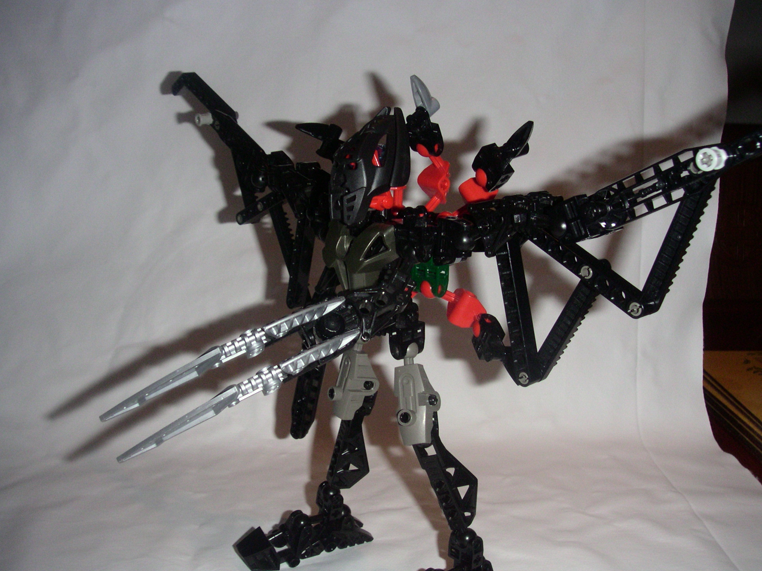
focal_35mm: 38
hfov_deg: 49.0
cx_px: 379
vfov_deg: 37.7
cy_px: 285
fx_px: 837
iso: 160
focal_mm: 5.7
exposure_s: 1/50
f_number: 6.6
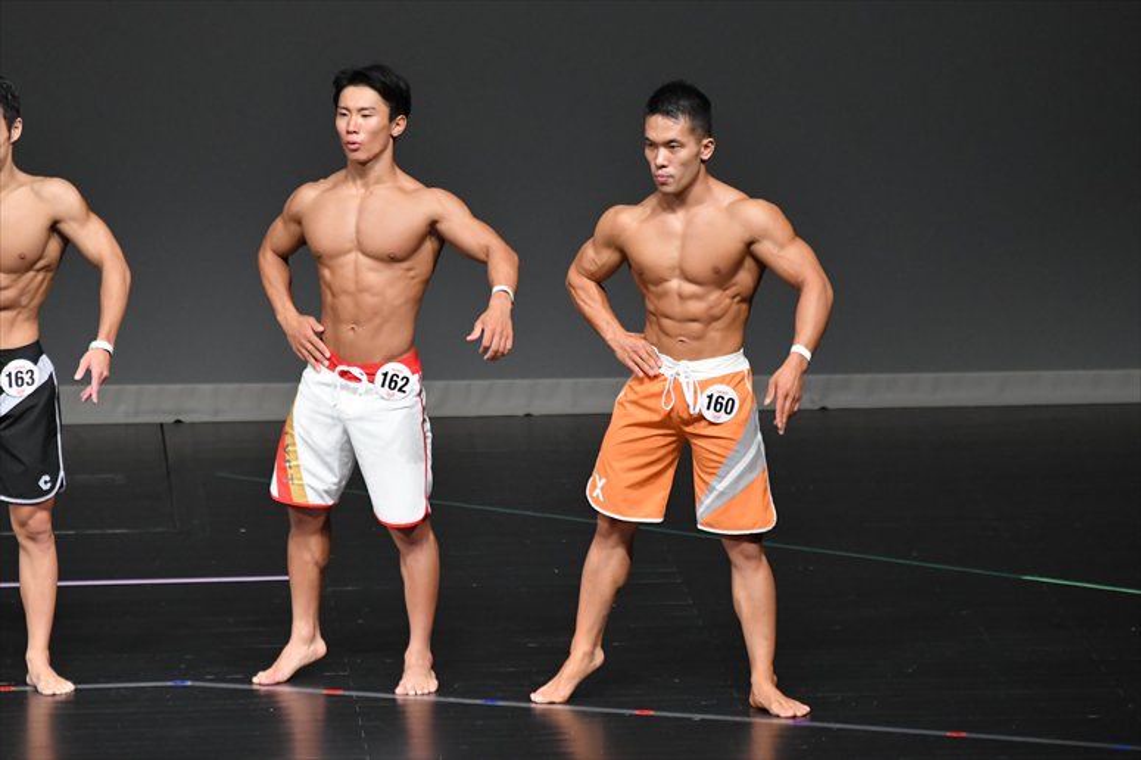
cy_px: 380
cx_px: 570
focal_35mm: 375
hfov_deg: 5.5
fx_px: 11880
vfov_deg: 3.7
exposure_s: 1/400
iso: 4000
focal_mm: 250
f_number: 5.6
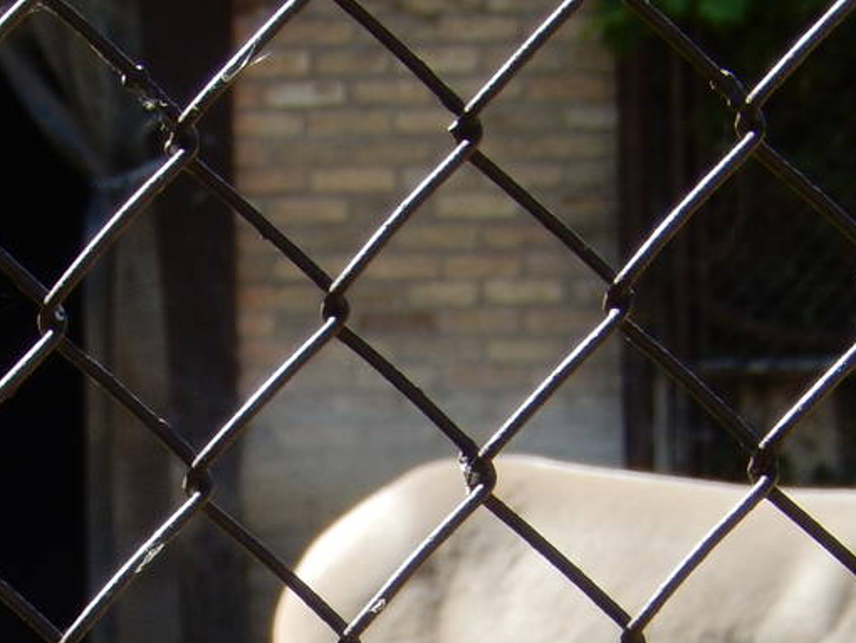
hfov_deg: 4.3
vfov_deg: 3.2
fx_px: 11405
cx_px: 128
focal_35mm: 461
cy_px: 994
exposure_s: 1/200
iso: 125
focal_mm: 26.4
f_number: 5.6
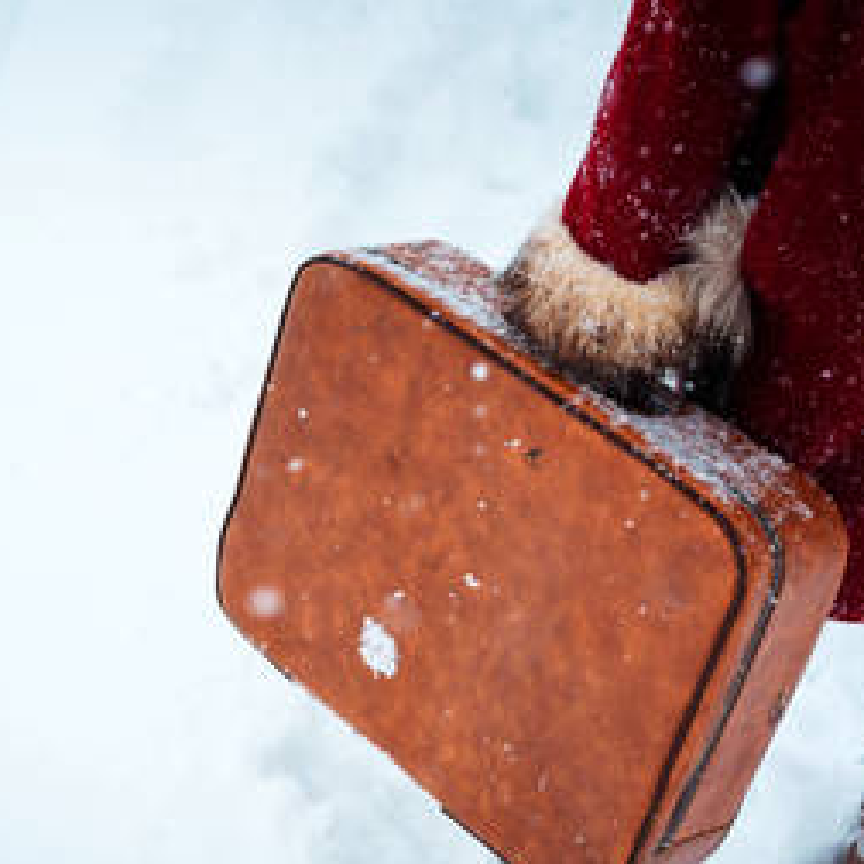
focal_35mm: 76
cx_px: 398
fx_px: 2146
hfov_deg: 22.8
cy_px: 511
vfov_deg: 22.7
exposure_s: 1/500
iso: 100
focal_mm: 50
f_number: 3.5
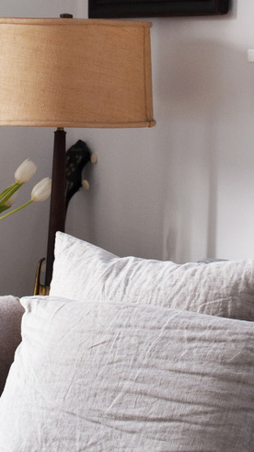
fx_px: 1572
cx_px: 98
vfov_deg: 16.3
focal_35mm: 131
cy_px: 115
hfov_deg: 9.2
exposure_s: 1/100
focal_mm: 35
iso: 320
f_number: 3.5
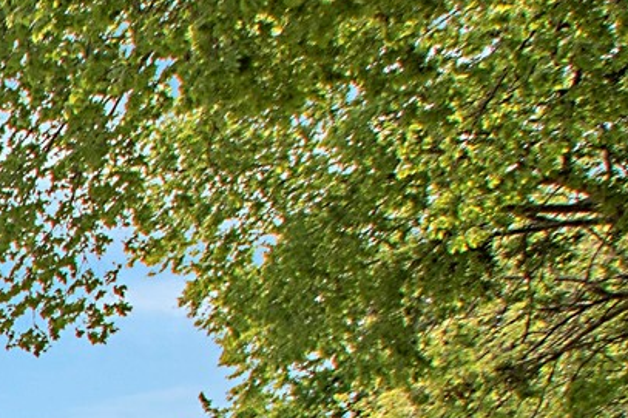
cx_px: -989
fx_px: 1395
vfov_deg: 14.3
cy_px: 834
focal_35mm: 80
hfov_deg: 13.9
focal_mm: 10
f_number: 8
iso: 100
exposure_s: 1/640
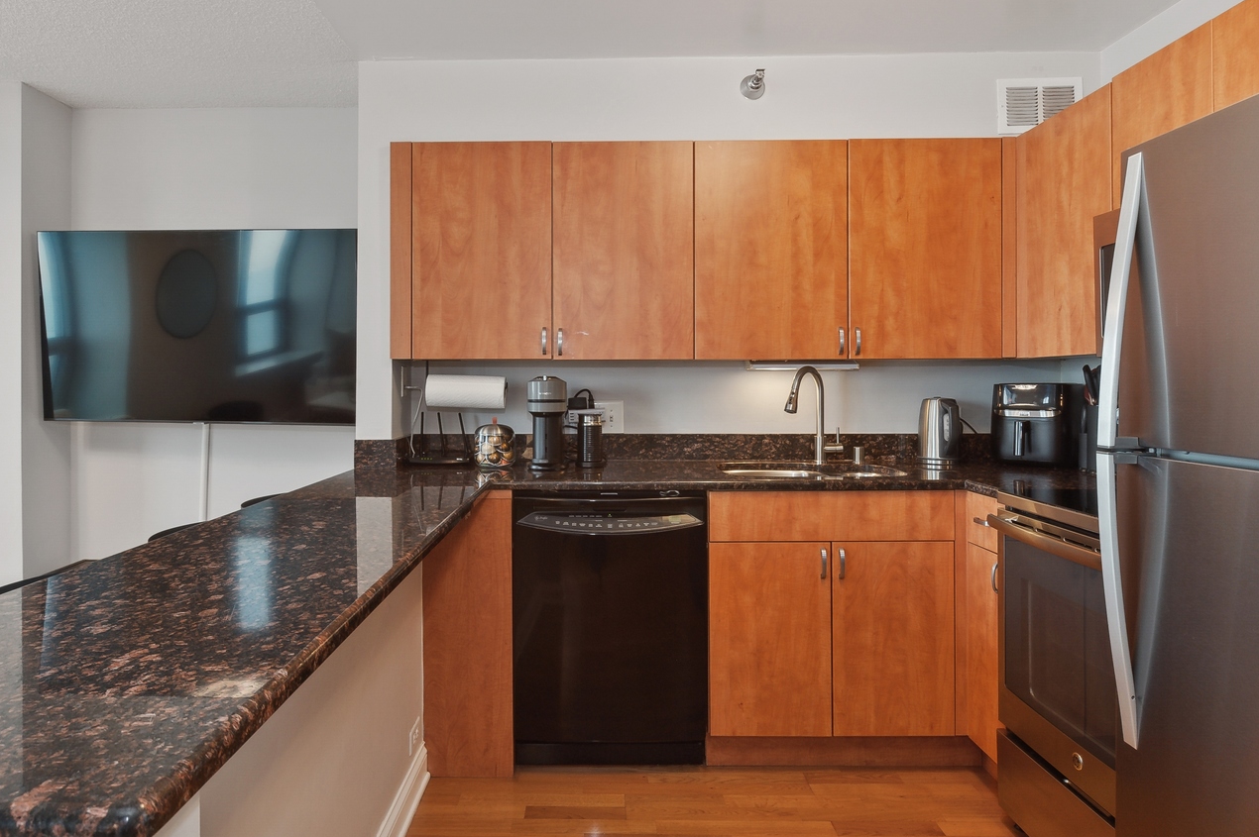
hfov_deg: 76.0
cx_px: 574
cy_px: 368
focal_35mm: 23
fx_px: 804
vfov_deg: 54.9
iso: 200
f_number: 8
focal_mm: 18
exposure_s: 1/10
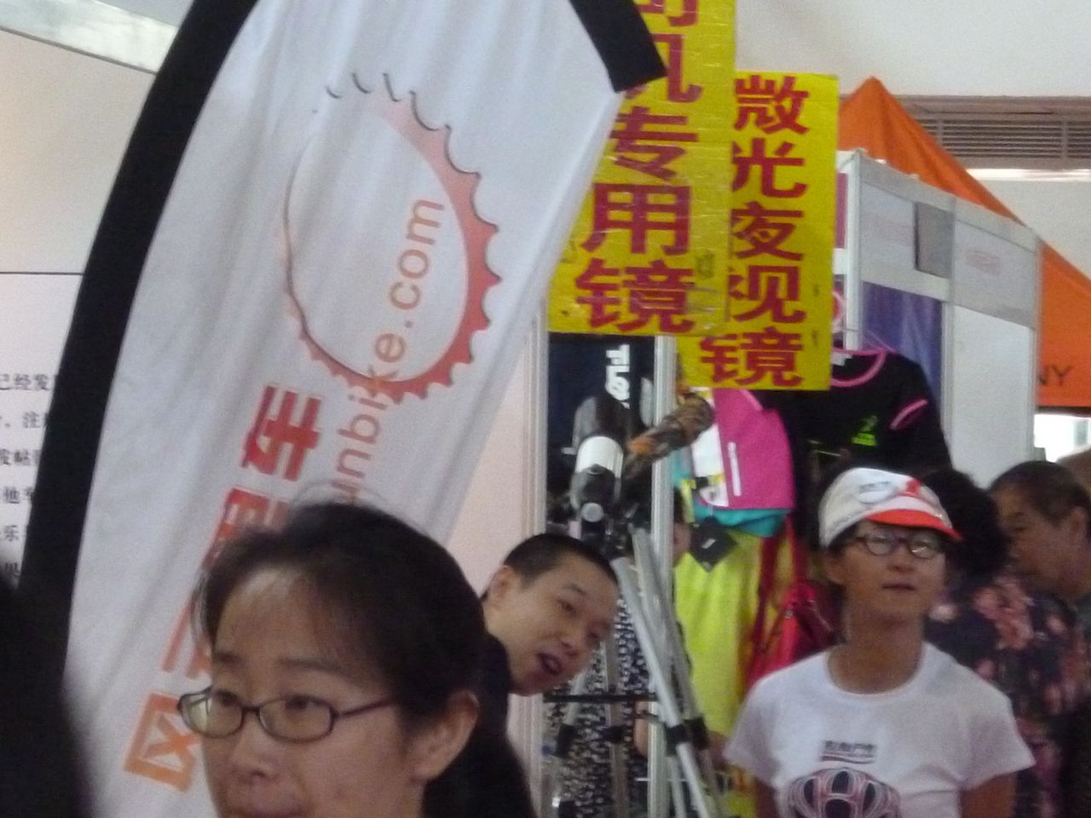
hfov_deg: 8.1
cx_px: 546
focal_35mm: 245
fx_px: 7722
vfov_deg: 6.1
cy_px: 409
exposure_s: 1/25
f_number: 6.5
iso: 800
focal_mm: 20
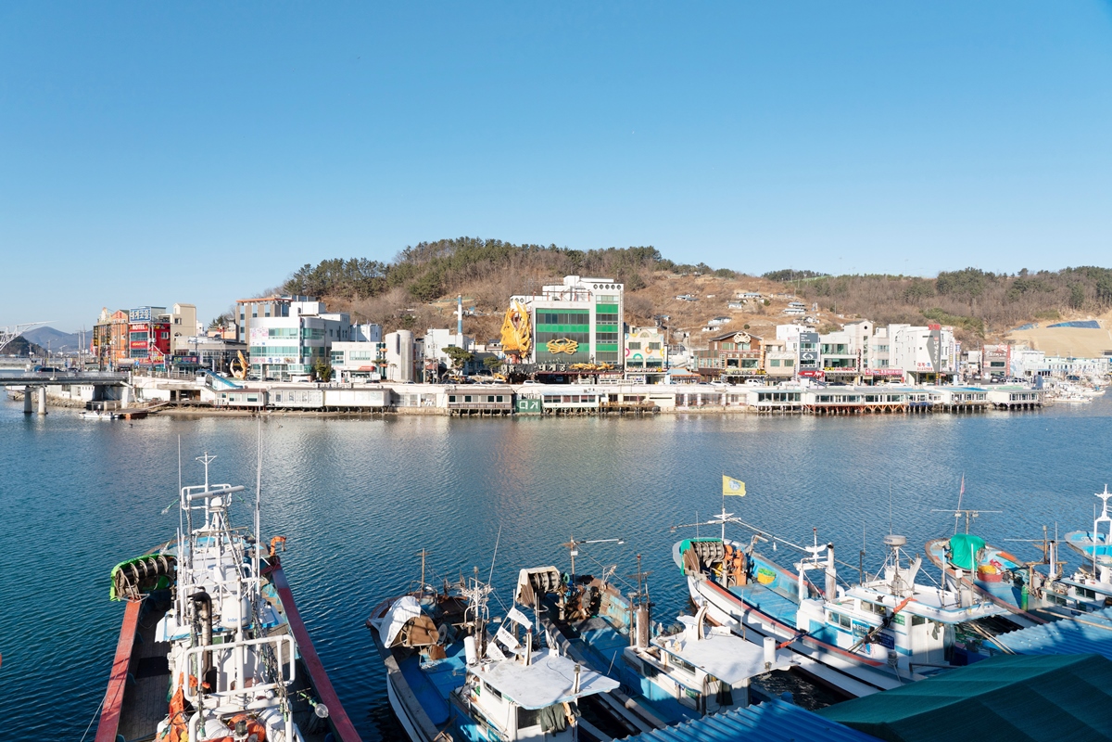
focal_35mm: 24
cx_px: 556
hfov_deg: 73.7
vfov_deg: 53.1
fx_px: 741
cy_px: 371
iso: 320
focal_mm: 24
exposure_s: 1/640
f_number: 9
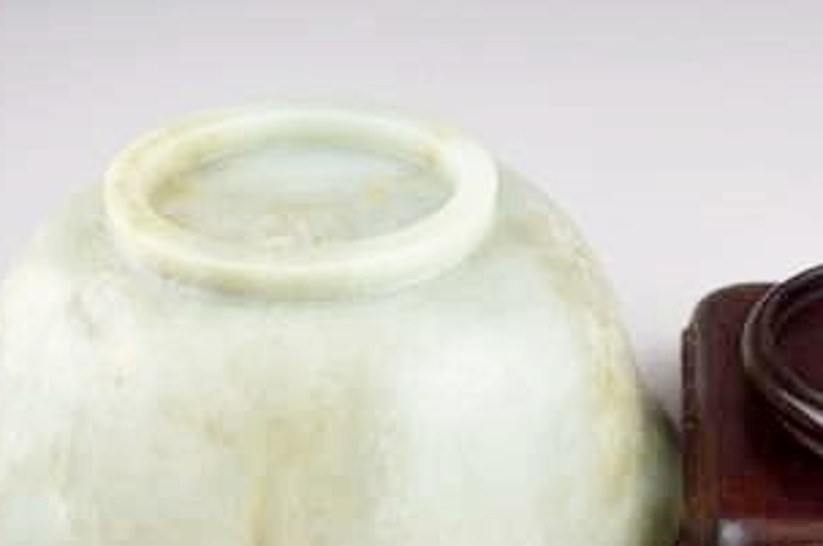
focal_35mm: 98
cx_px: 583
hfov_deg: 20.7
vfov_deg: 13.9
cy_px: 337
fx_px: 2237
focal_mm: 38
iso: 400
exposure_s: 1/50
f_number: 5
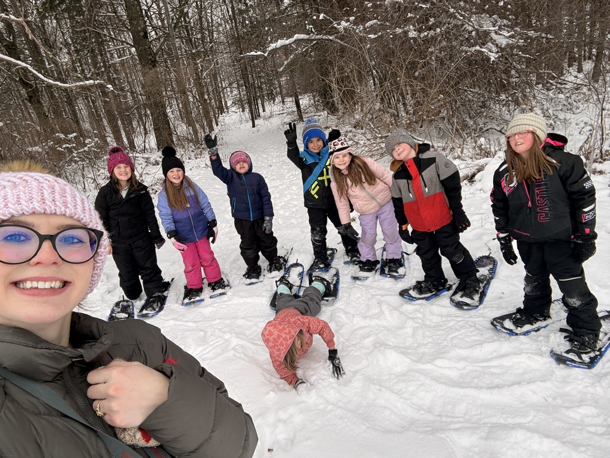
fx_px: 405
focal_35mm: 23
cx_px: 305
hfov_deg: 73.9
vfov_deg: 58.9
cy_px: 229
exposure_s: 1/123
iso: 20
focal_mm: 2.69
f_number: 1.9
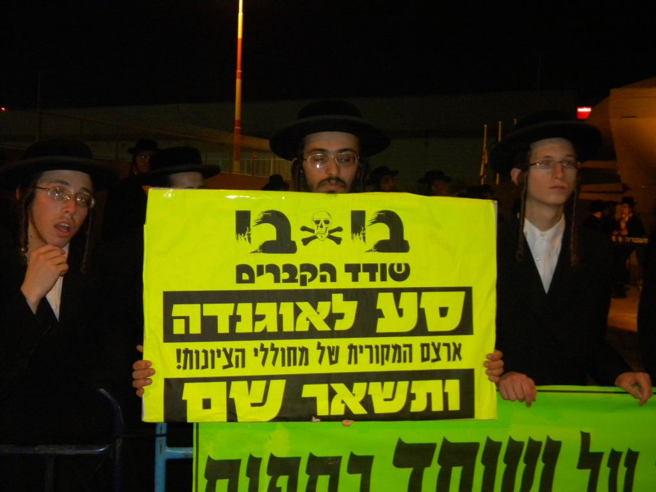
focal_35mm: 41
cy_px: 246
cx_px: 328
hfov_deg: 45.8
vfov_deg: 35.1
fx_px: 777
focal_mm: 7.3
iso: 400
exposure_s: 1/30
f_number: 3.8
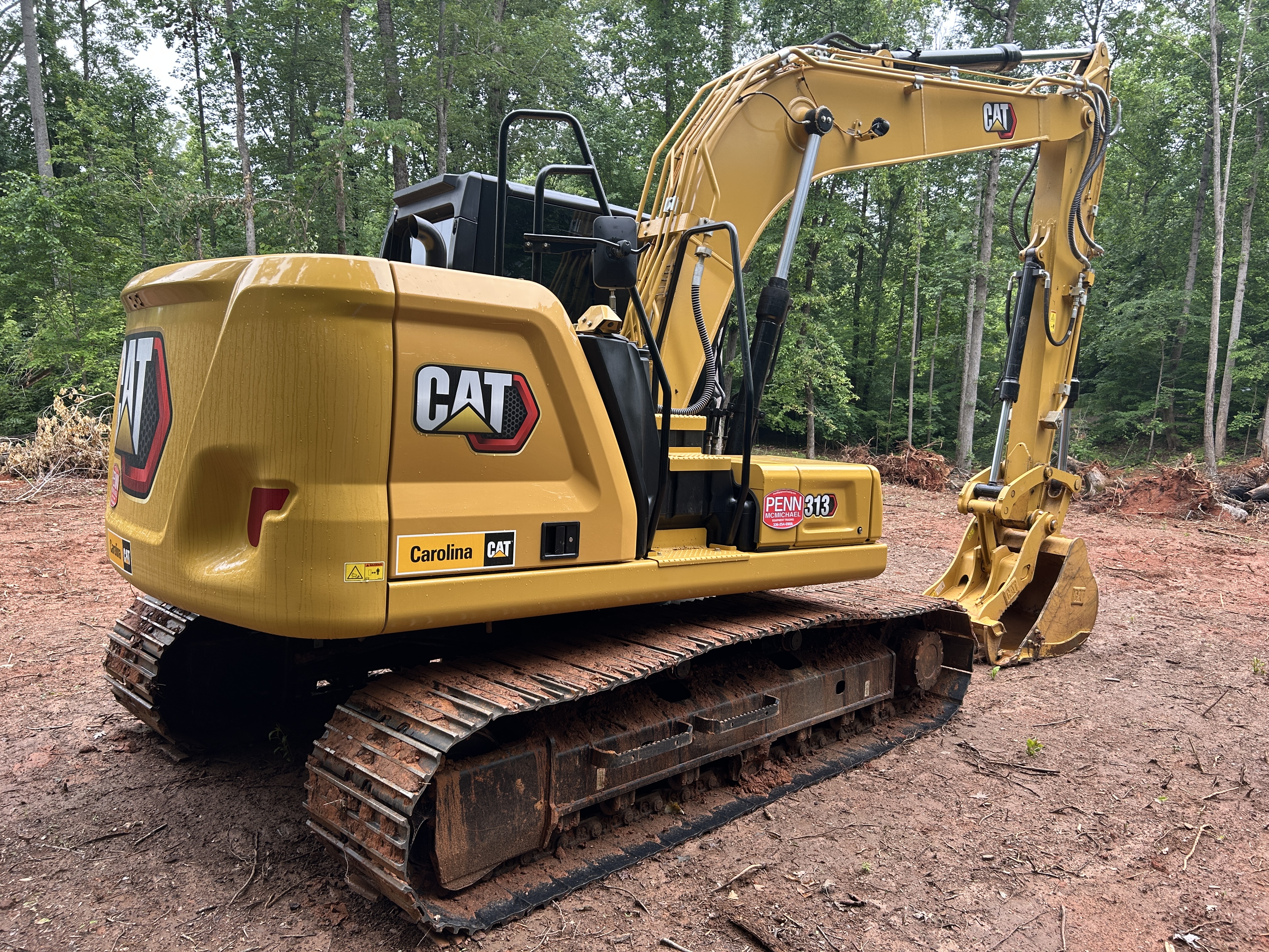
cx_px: 634
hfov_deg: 67.3
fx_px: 953
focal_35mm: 26
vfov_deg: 53.1
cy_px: 476
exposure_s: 1/261
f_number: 1.5
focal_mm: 5.7
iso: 40
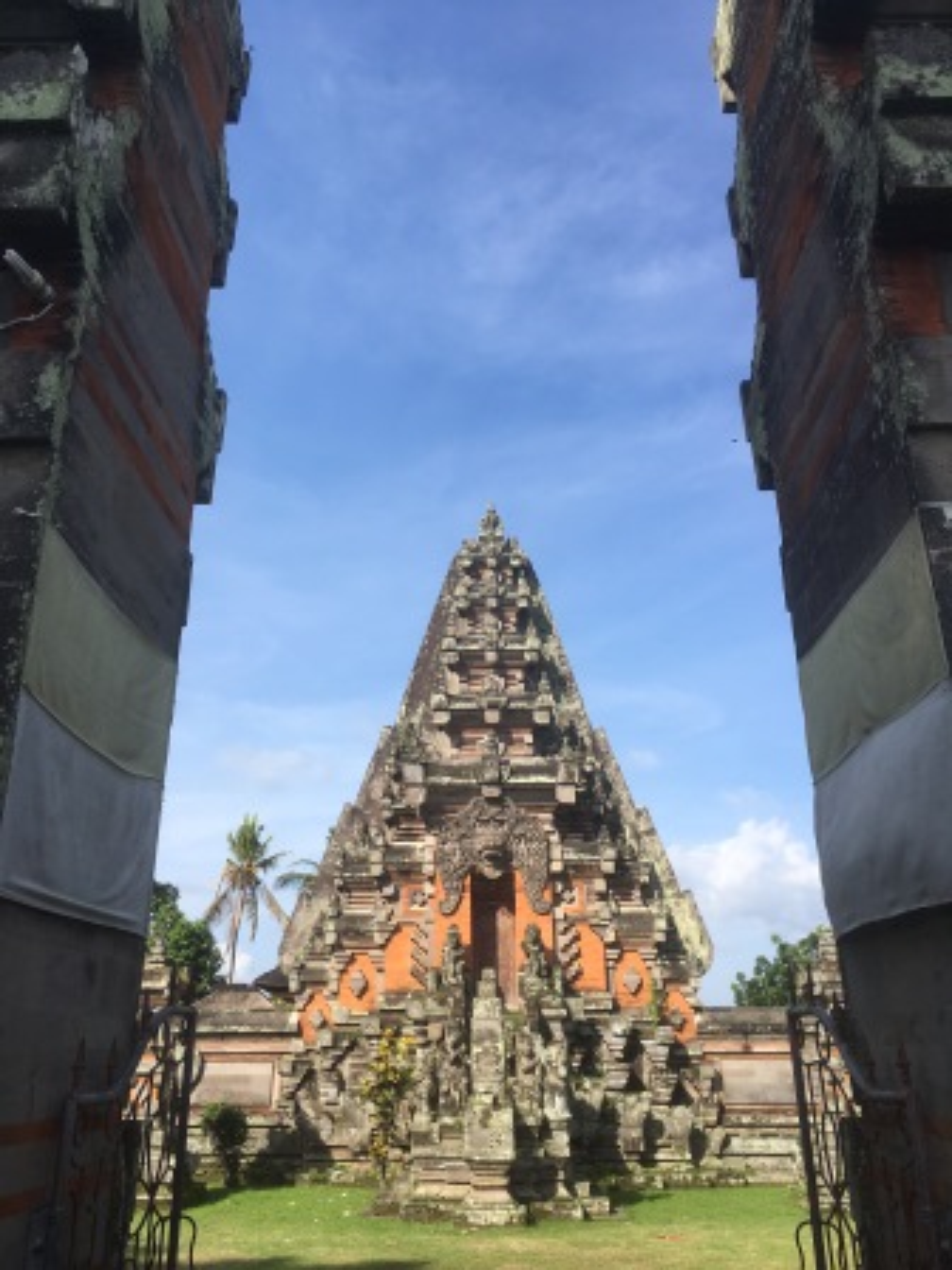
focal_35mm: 29
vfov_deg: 61.7
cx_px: 476
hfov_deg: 48.2
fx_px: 1063
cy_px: 635
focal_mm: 4.15
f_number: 2.2
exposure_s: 1/1538
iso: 25
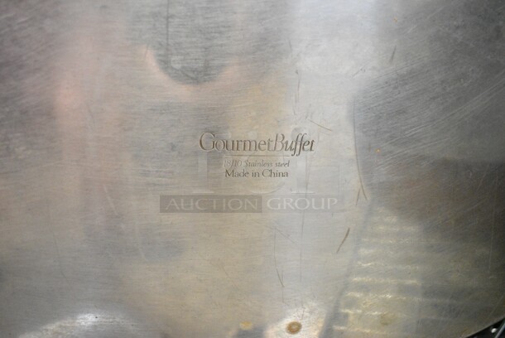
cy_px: 169
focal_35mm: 30
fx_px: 421
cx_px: 252
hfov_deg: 61.9
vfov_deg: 43.7
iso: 6400
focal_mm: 20
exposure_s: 1/80
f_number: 4.5
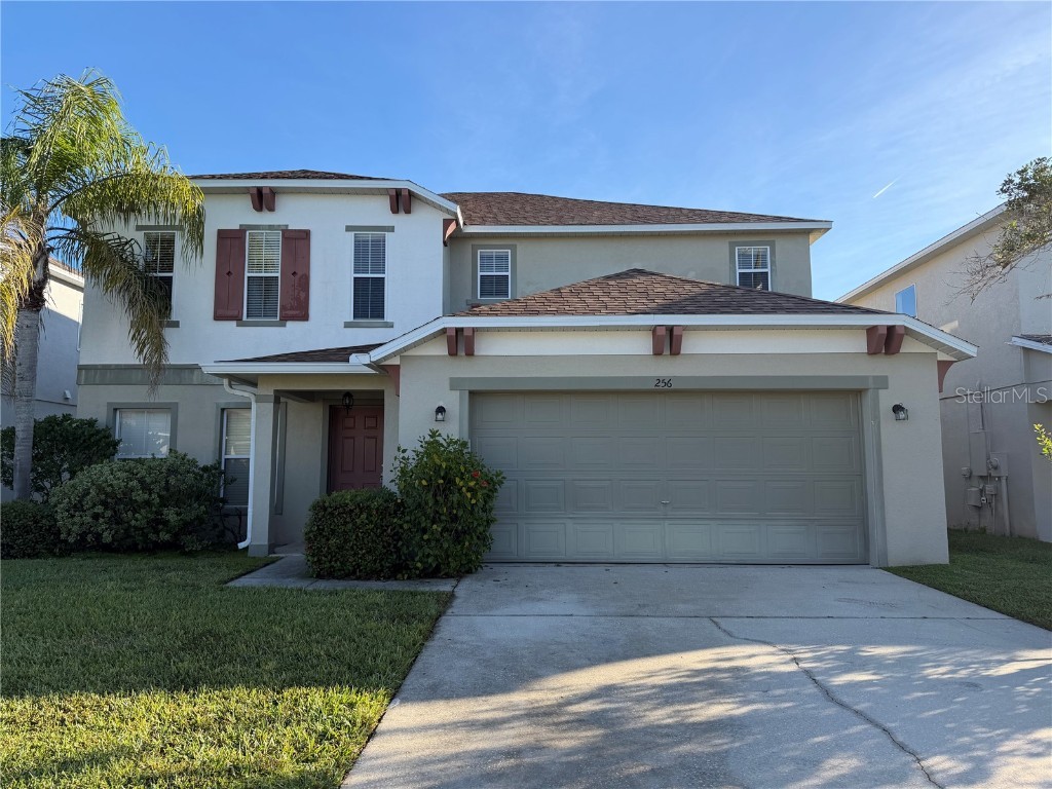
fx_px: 729
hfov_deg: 71.6
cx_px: 526
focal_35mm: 24
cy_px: 394
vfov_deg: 56.8
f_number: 1.78
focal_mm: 6.76
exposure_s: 1/2000
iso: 80
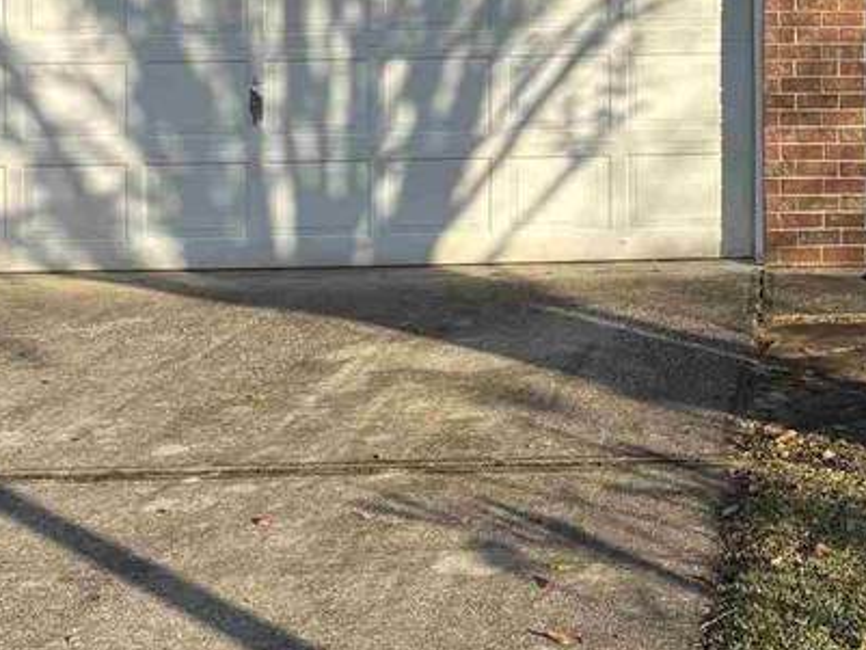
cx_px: 875
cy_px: -108
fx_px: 2077
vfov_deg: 17.1
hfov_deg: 22.6
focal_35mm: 83
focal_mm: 5.96
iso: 50
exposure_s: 1/1590
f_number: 1.6
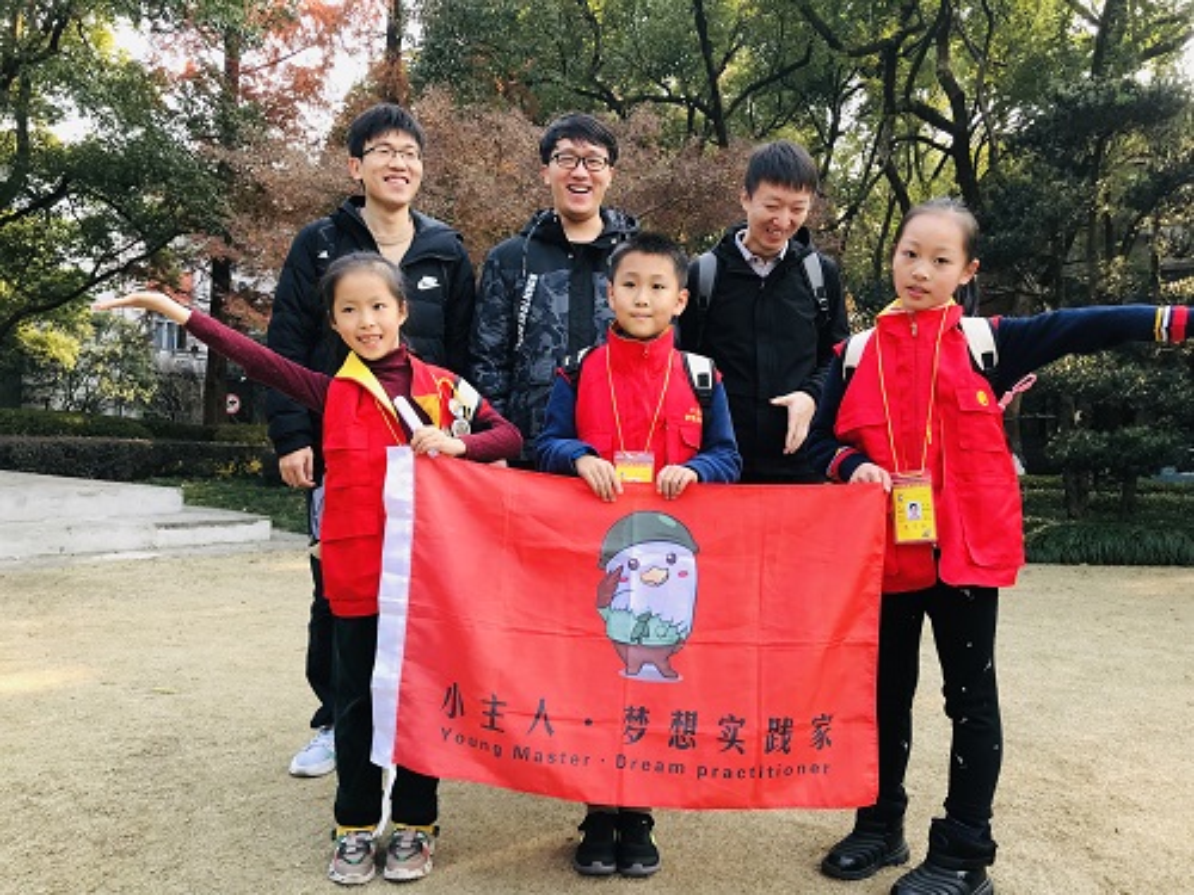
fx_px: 966
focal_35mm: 28
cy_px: 448
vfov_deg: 49.7
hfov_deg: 63.4
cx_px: 597
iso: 20
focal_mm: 3.99
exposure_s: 1/164
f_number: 1.8
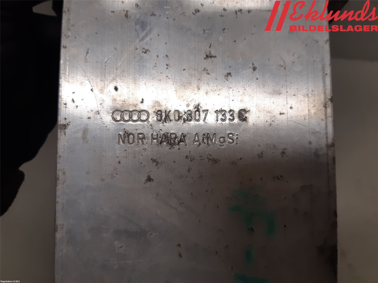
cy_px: 142
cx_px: 189
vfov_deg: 53.1
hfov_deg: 67.3
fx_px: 284
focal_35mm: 26
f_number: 1.7
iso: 50
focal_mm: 3.93
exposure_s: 1/100
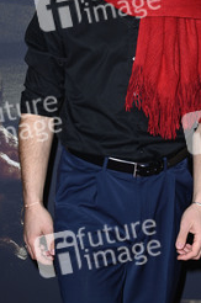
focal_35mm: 127
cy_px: 64
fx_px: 1068
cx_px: 133
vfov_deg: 16.1
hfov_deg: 10.7
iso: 640
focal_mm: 78
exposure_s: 1/200
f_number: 5.6
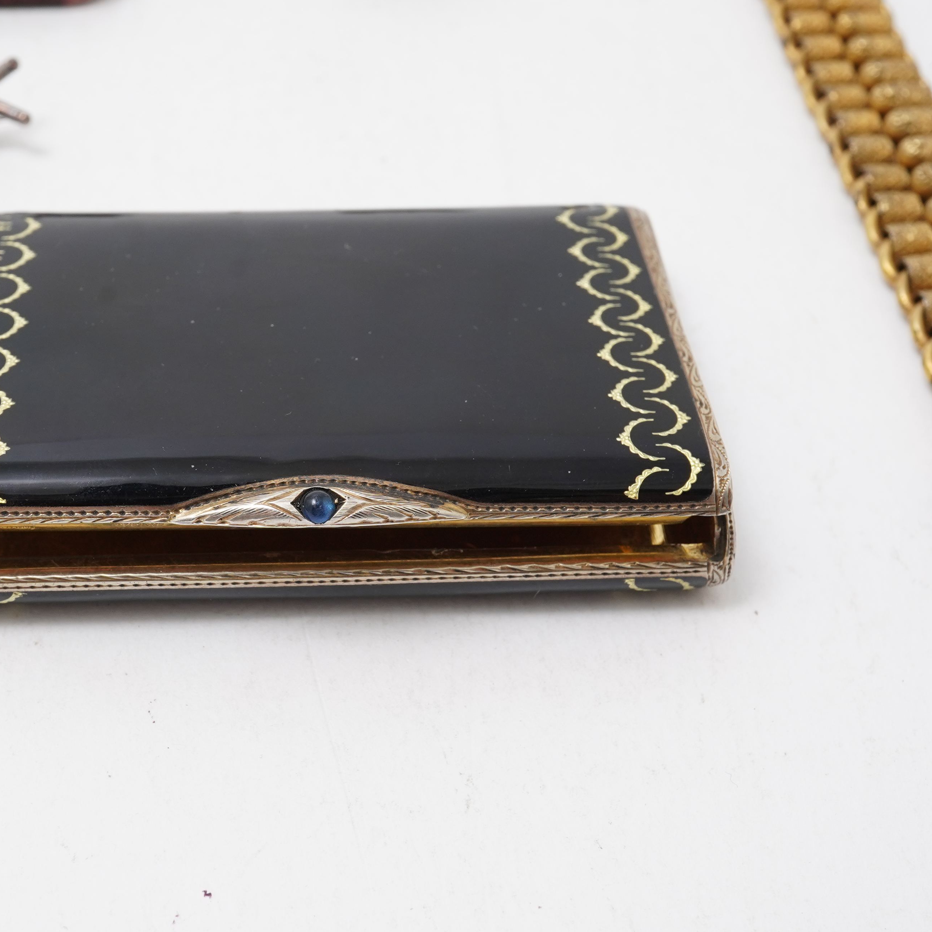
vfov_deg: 29.6
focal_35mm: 58
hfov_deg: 29.4
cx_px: 352
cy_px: 462
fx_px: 1767
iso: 500
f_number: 18
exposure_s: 1/125
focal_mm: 30
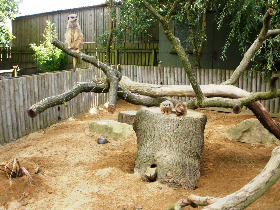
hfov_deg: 51.4
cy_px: 105
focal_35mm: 36
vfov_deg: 39.7
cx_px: 140
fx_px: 291
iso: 100
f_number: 5.6
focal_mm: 6.3
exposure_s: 1/80
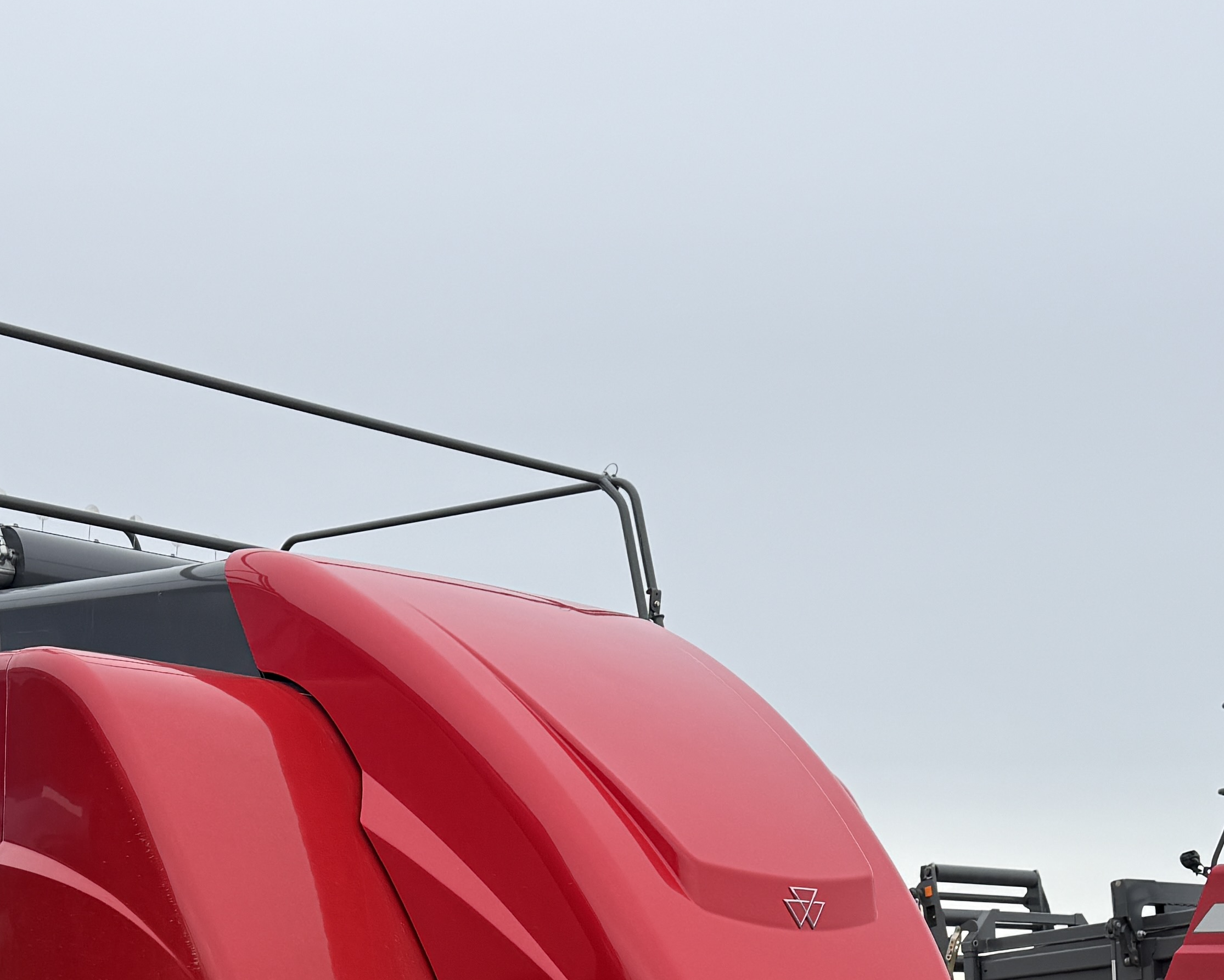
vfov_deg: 23.6
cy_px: 1116
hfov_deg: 31.4
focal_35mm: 60
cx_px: 483
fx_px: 2174
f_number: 1.78
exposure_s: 1/2169
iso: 80
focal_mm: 6.76
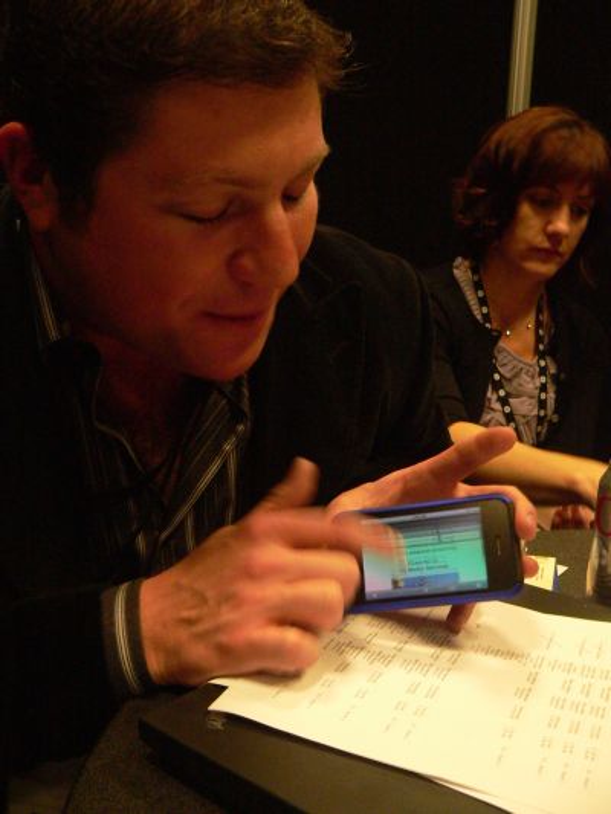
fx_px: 847
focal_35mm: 36
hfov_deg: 39.7
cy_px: 407
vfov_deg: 51.3
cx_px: 306
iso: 400
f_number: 2.8
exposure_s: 1/15
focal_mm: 6
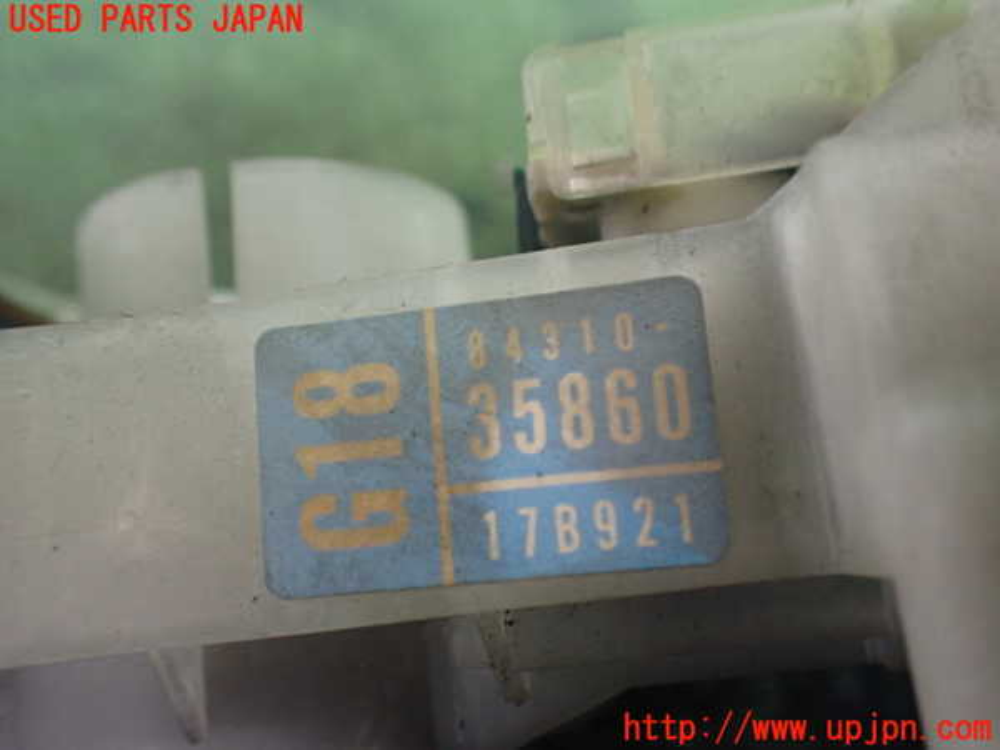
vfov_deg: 46.8
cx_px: 500
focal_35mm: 30
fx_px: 867
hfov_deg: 60.0
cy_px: 375
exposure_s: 1/100
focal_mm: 5.4
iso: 800
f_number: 2.3
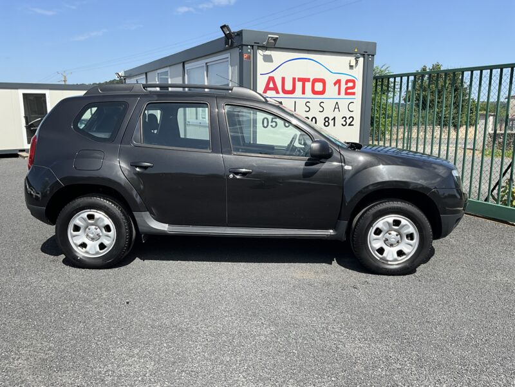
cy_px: 194
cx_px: 258
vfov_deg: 48.2
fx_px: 431
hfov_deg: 61.7
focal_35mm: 29
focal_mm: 3
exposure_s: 1/1534
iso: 25
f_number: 1.8
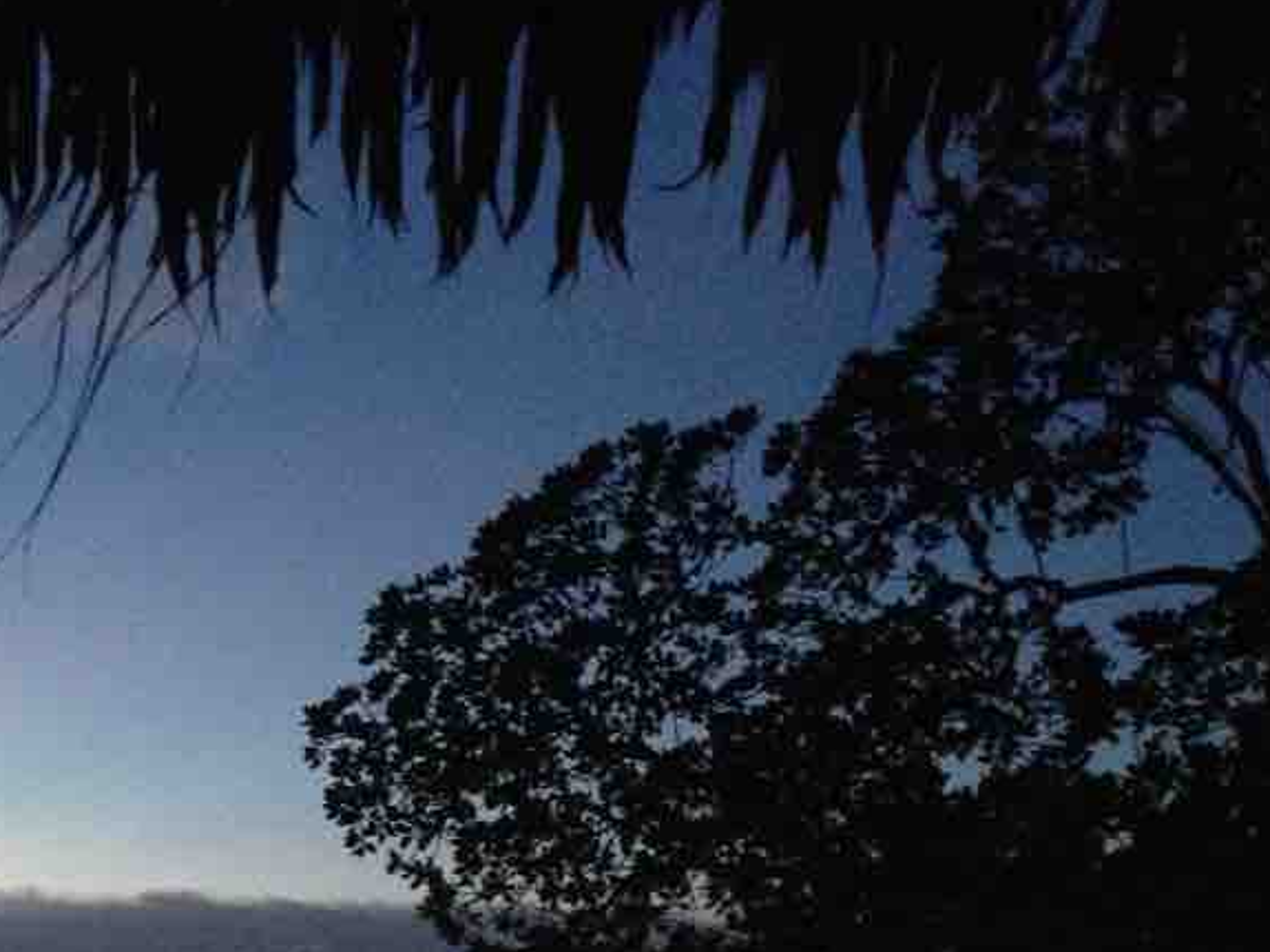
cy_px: 914
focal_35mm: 69
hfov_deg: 27.4
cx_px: 181
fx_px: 2530
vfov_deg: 20.7
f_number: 2.4
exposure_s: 1/15
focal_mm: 4.12
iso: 640
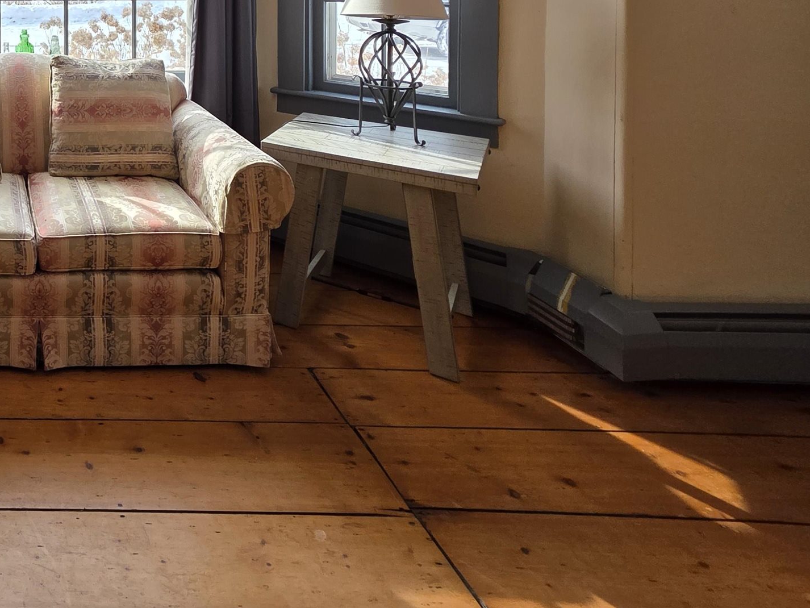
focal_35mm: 28
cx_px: -49
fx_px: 655
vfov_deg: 41.3
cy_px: -37
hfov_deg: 48.4
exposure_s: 1/719
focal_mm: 2.2
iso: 100
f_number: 1.9
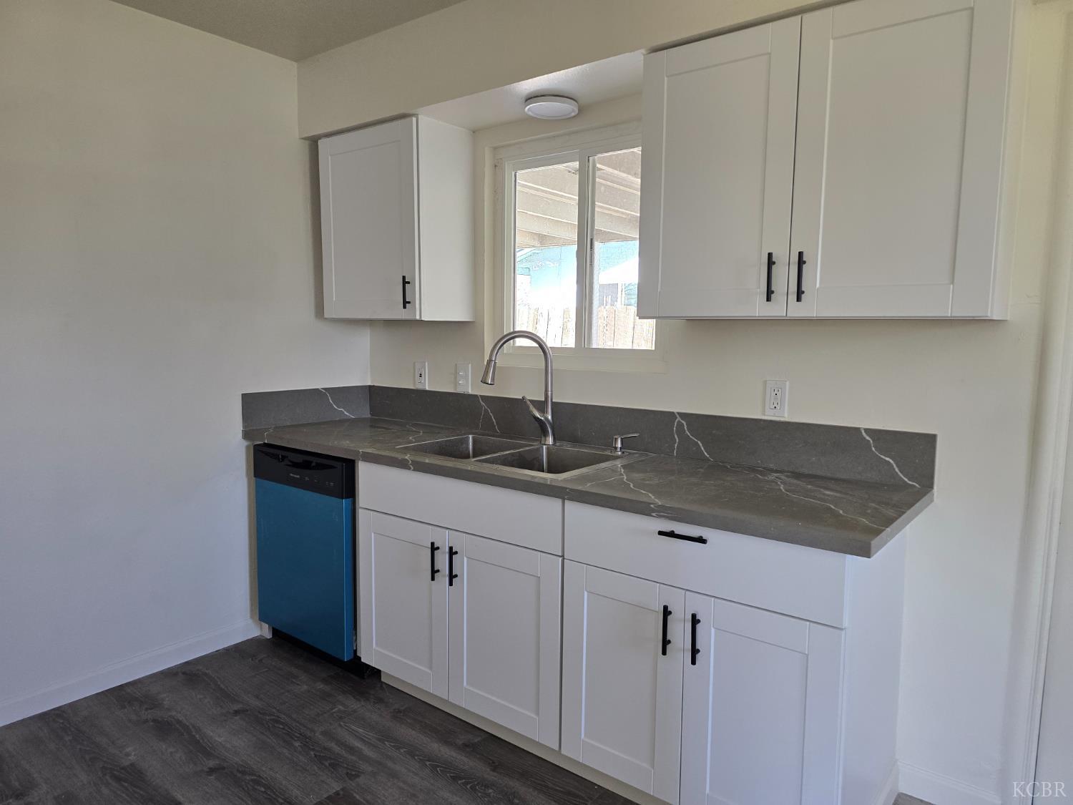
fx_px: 713
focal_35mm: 23
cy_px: 402
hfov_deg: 73.9
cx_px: 536
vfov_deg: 58.9
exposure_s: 1/120
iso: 160
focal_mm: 6.3
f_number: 1.7
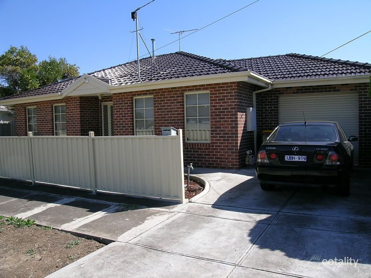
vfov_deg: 49.7
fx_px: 300
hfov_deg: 63.4
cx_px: 186
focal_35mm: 28
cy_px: 139
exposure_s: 1/211
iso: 50
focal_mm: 5.8
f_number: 6.3
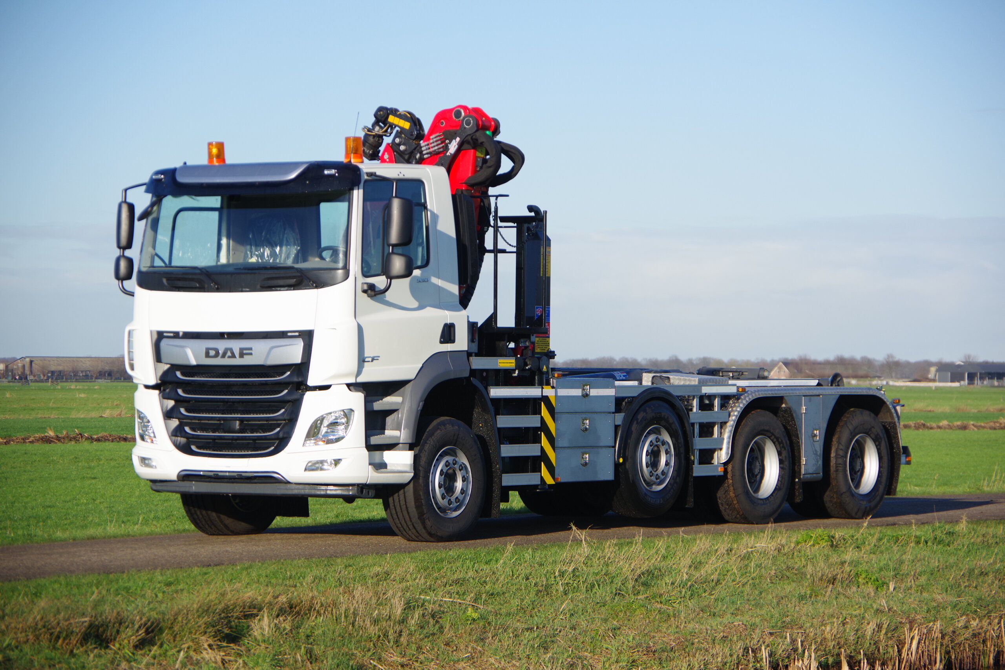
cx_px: 502
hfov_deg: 17.5
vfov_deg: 11.7
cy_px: 335
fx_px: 3266
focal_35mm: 117
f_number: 5.6
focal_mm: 78
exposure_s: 1/800
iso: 200
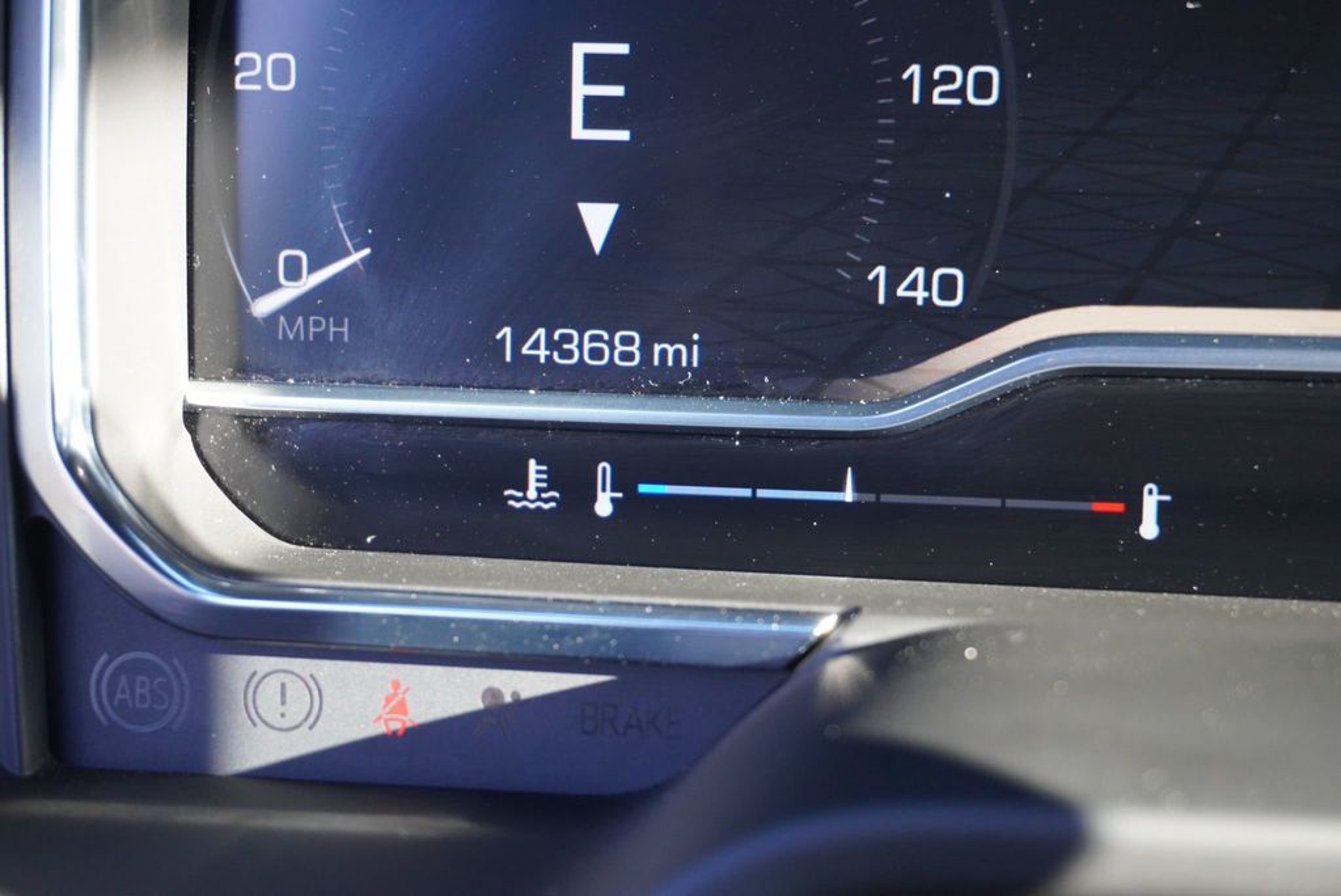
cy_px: 448
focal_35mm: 75
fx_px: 2795
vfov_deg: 18.2
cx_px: 670
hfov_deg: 27.0
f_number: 5.6
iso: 1250
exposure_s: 1/160
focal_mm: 50
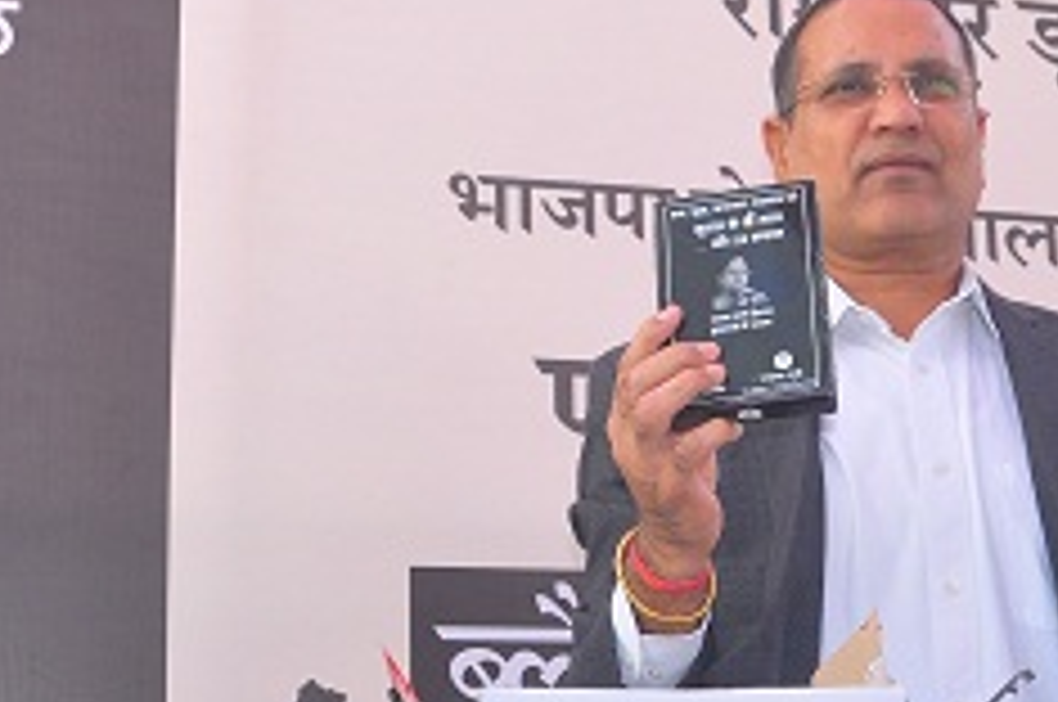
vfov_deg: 16.9
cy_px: 423
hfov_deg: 25.3
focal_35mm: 80
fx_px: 2356
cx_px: 581
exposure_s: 1/200
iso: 500
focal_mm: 21
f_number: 8
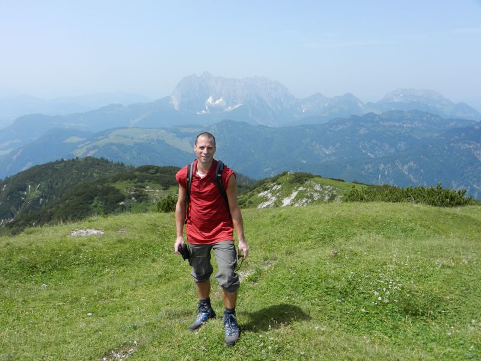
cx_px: 240
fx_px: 459
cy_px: 180
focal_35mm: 33
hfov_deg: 55.4
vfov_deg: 42.9
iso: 160
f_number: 3.8
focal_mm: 5.9
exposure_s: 1/1000
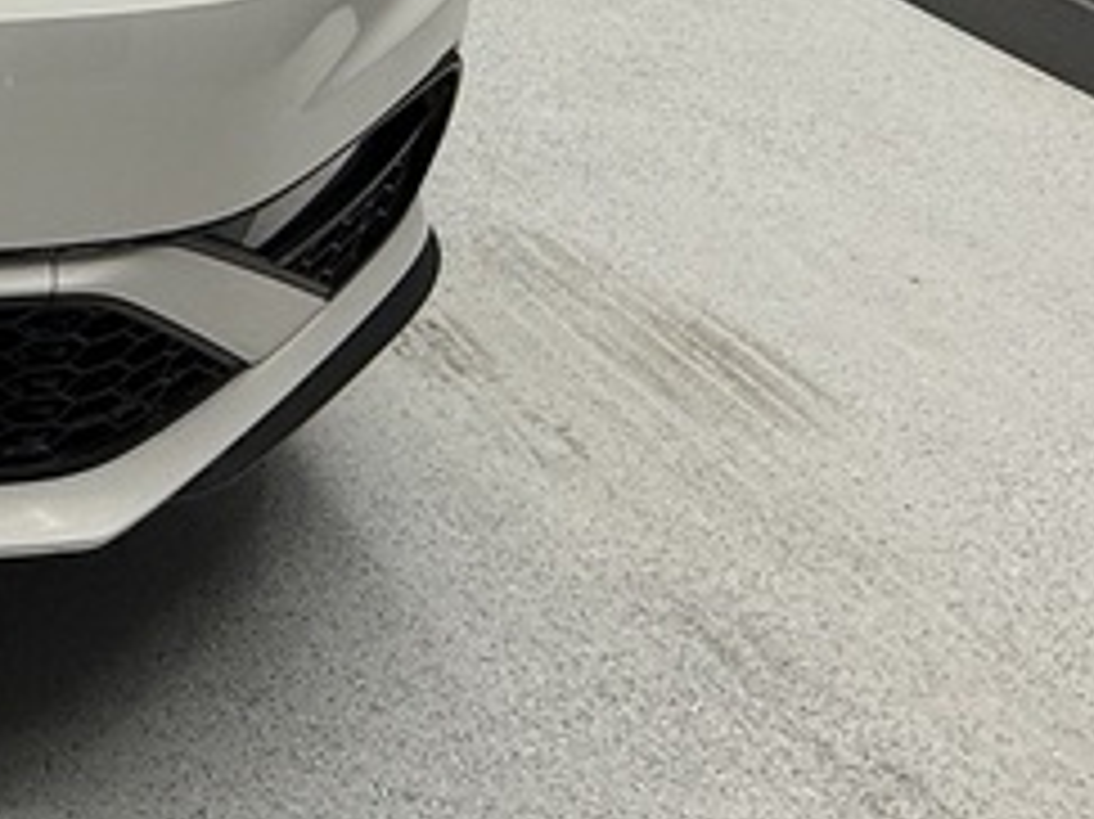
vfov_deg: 22.4
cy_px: -225
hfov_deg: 24.1
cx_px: -630
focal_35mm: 59
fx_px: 1864
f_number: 2.2
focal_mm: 2.22
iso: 80
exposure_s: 1/100
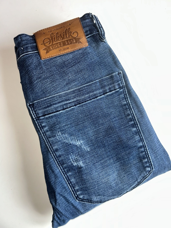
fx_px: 171
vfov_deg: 67.3
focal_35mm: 26
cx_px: 86
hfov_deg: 53.1
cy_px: 114
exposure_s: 1/61
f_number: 1.5
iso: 40
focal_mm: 5.7
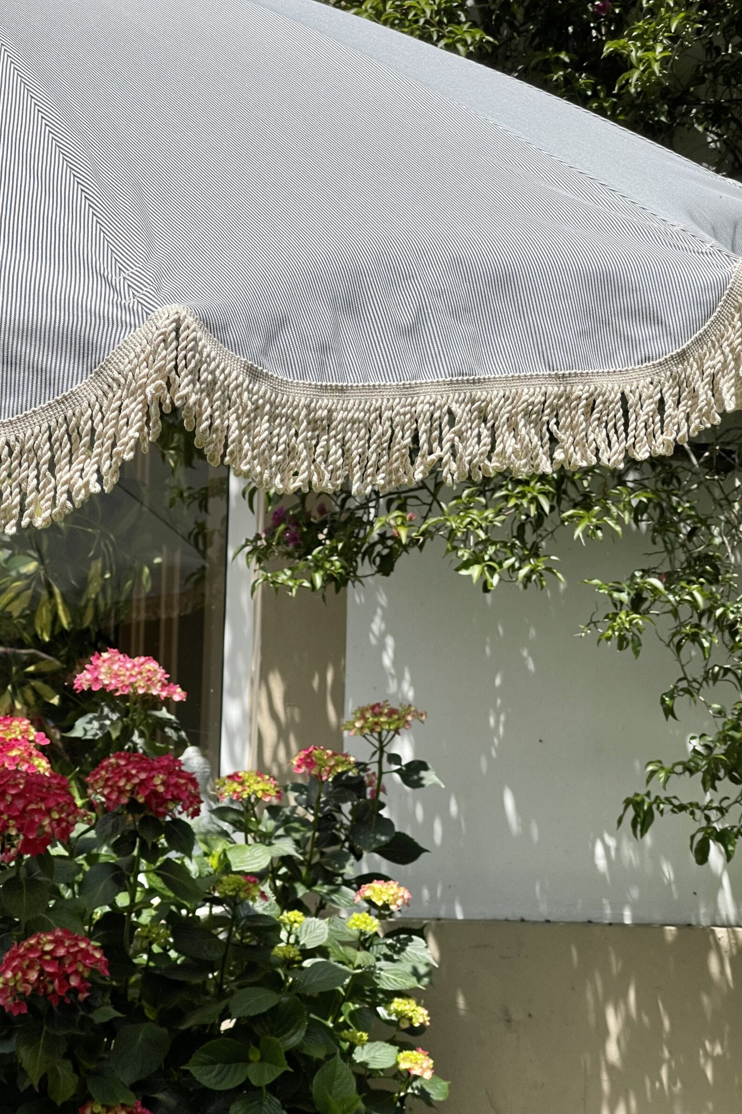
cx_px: 307
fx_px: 2226
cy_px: 528
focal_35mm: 72
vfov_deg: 28.1
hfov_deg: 18.9
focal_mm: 7.5
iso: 20
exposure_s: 1/1845
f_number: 2.2
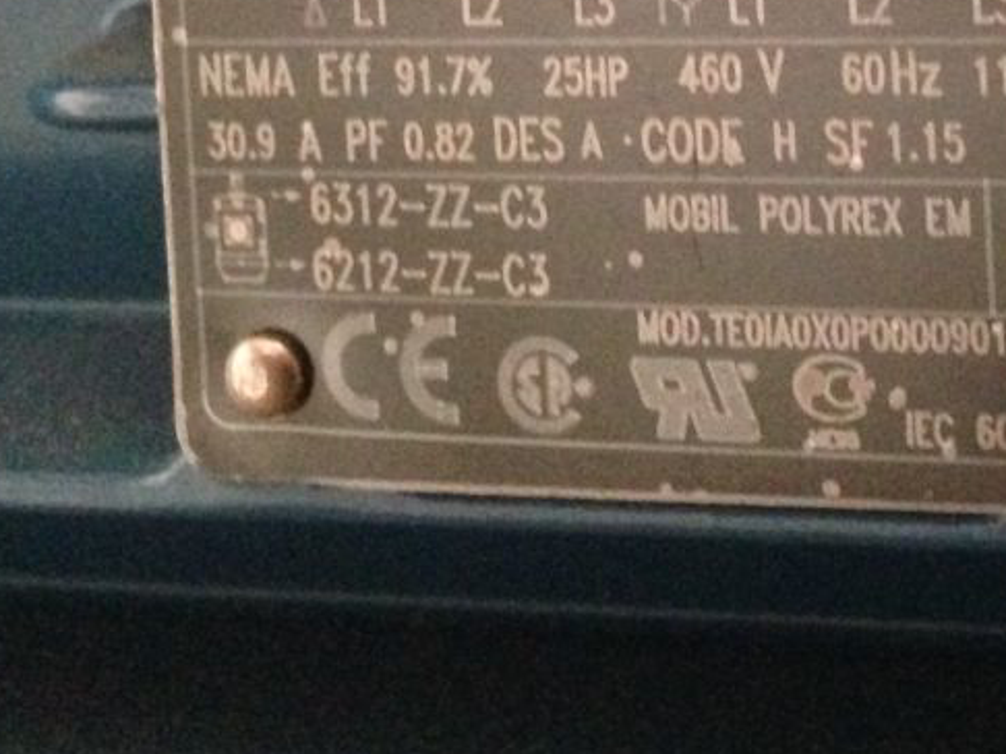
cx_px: 834
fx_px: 2527
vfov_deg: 16.2
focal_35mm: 87
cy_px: -197
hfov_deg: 22.2
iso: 800
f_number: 2.4
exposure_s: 1/15
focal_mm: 4.12
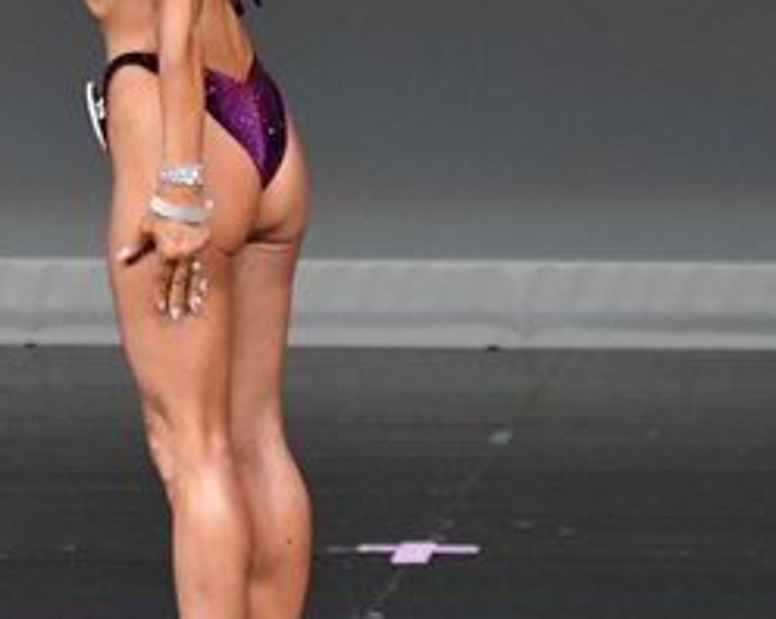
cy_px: 50
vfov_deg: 1.5
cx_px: 424
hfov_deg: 1.9
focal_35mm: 1011
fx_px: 23201
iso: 4000
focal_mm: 230
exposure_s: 1/400
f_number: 5.6
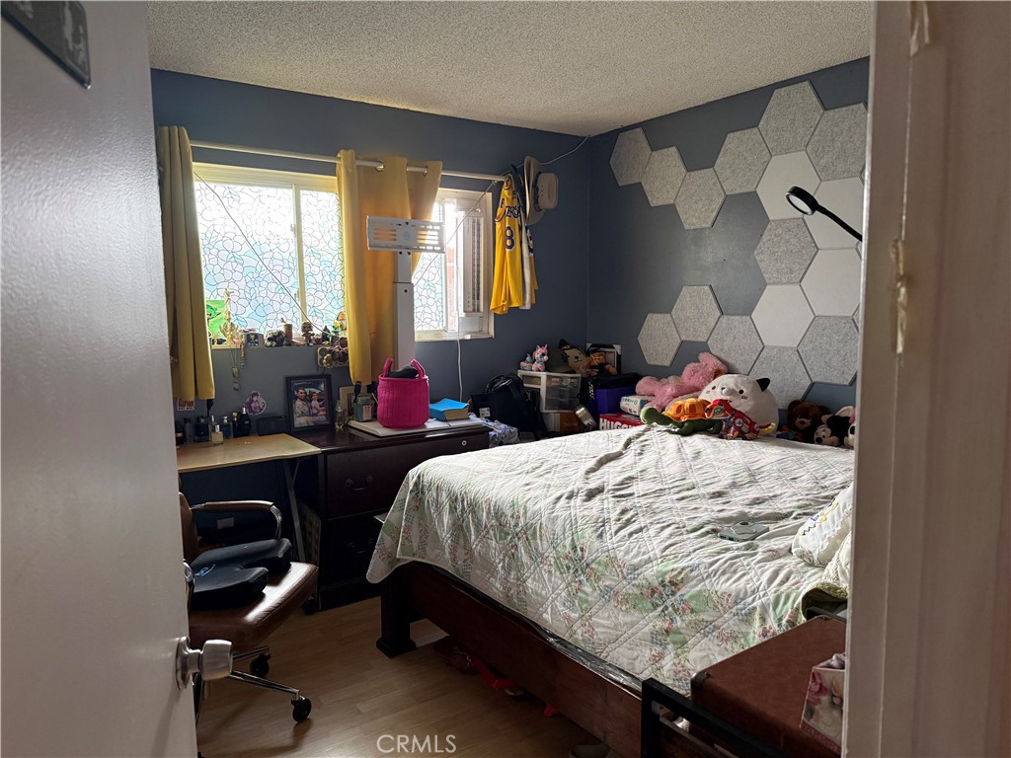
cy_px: 379
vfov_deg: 56.8
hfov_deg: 71.6
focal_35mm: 24
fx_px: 701
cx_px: 506
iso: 400
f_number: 1.78
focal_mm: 6.76
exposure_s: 1/60
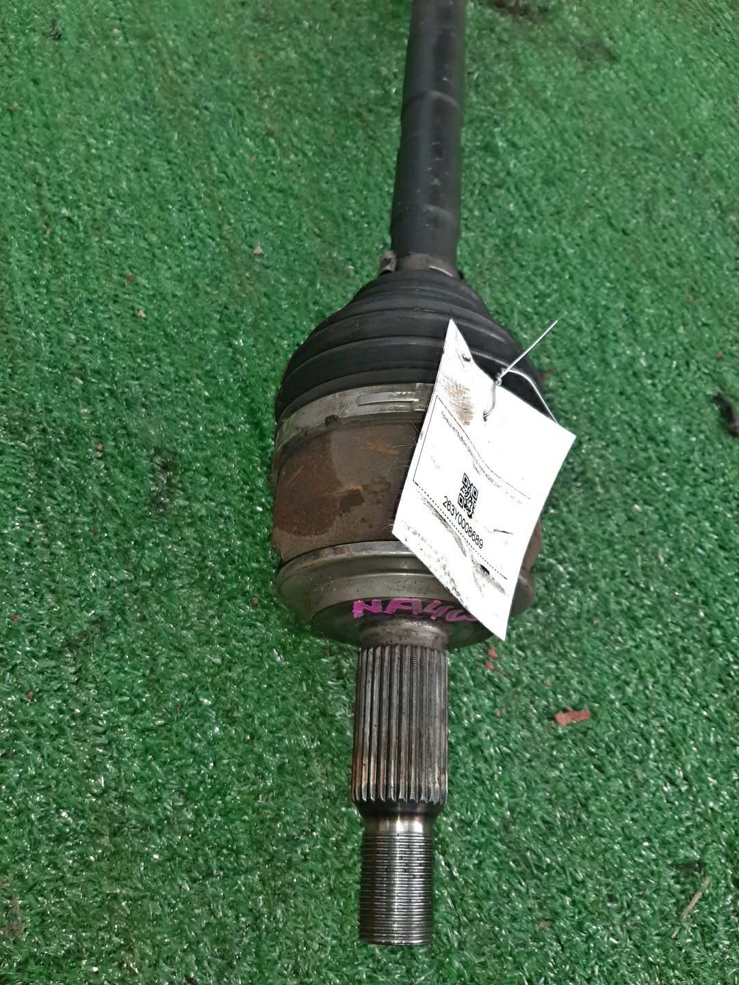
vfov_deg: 67.3
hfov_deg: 53.1
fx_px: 740
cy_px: 492
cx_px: 370
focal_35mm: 26
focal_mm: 3.93
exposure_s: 1/50
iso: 57
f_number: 1.7
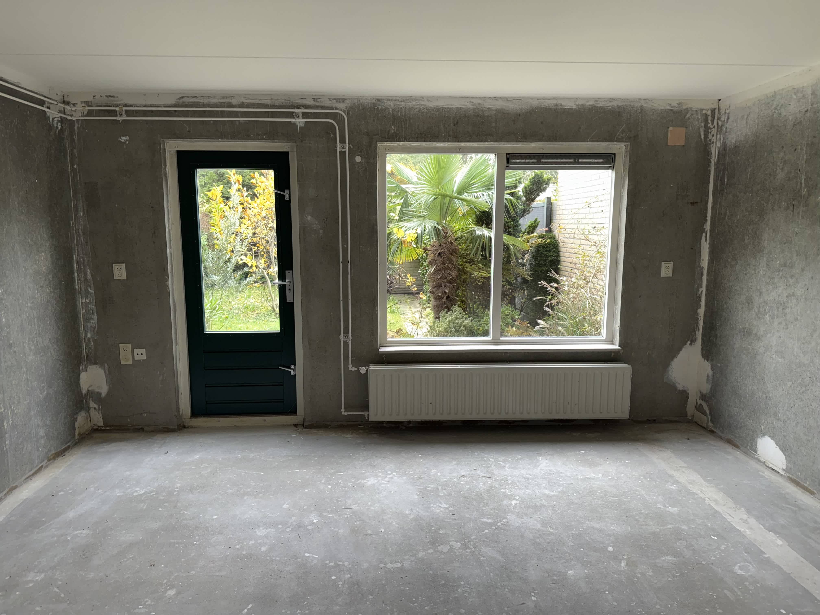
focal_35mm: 24
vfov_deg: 56.8
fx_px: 569
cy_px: 308
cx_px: 410
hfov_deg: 71.6
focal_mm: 6.8
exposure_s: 1/36
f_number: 1.8
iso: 100
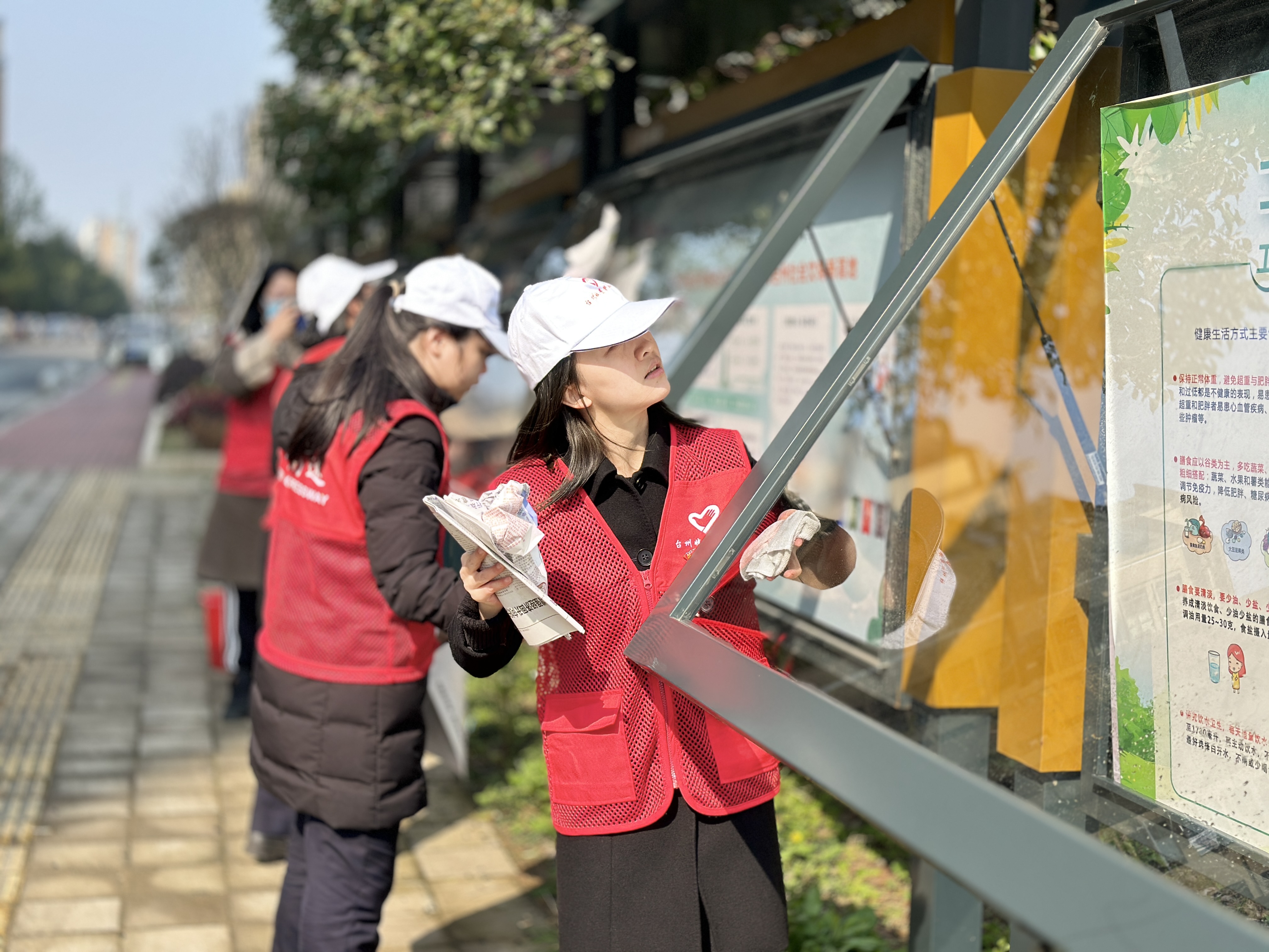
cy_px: 476
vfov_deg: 30.3
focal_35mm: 48
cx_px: 634
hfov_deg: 39.7
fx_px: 1760
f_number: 1.78
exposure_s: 1/1453
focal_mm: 6.86
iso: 80
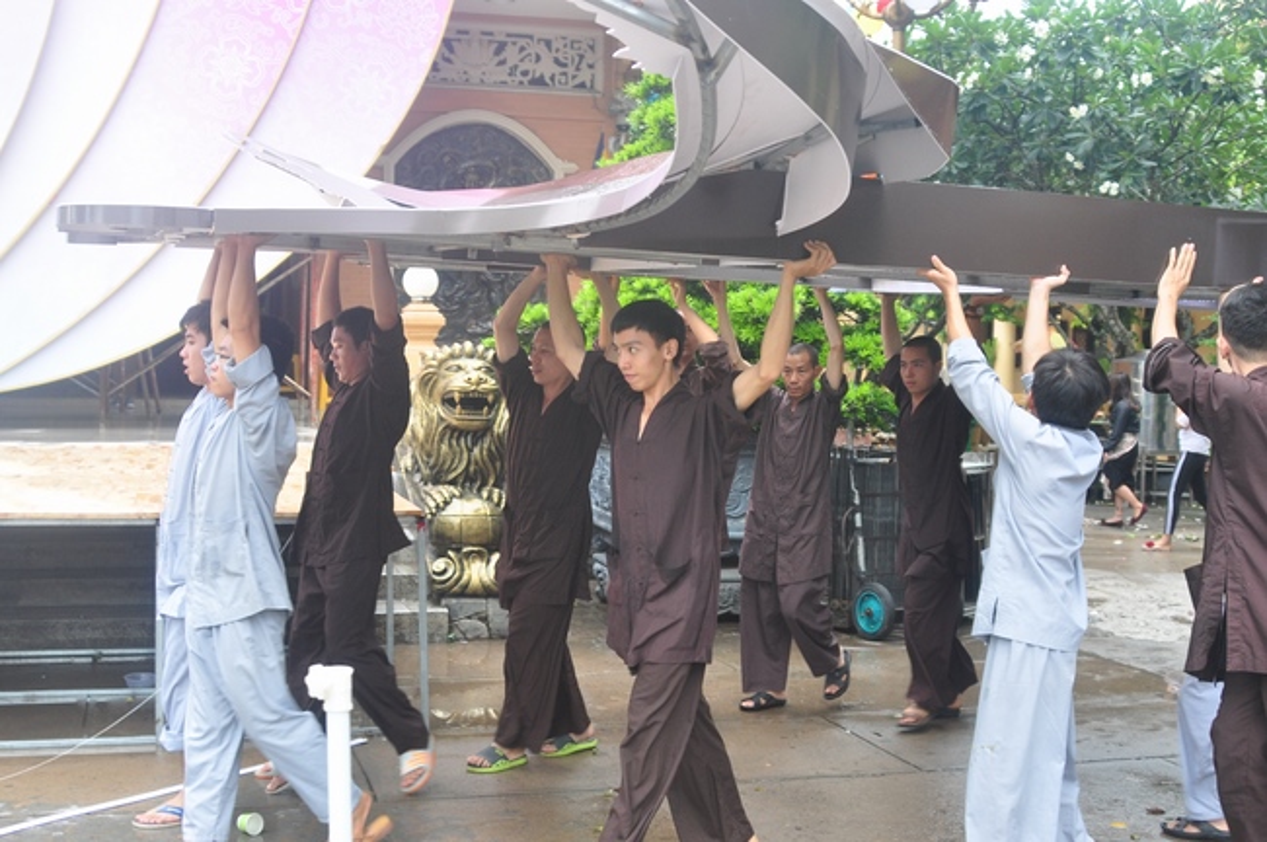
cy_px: 421
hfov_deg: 46.4
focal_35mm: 42
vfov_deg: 31.8
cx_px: 634
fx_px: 1477
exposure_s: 1/80
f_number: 5
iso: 500
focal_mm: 28
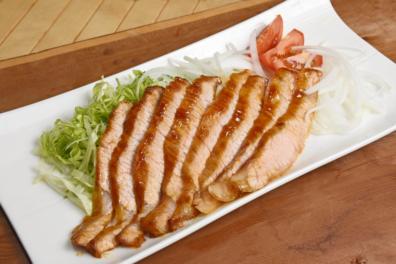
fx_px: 742
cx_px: 198
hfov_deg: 29.9
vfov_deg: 20.2
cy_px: 132
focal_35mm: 68
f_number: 11
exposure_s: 1/80
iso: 2000
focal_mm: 45
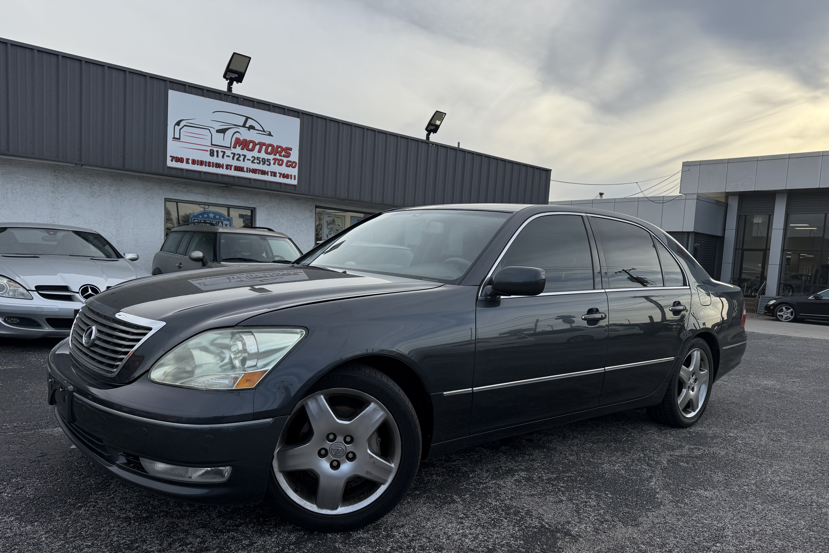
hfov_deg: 69.4
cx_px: 424
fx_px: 599
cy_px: 323
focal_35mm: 26
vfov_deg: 49.3
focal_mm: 6.76
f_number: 1.78
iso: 80
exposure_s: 1/2801
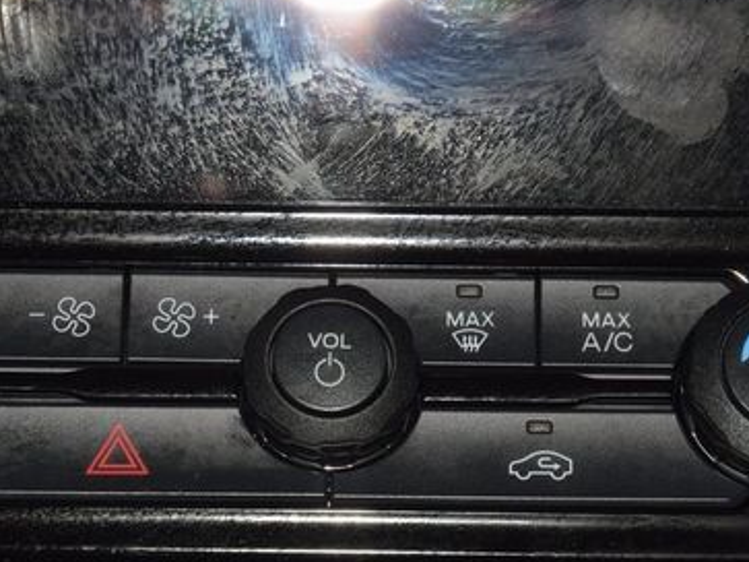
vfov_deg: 8.3
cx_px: 324
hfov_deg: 11.1
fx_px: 3850
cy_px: 377
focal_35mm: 178
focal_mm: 70
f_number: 8
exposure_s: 1/125
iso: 100
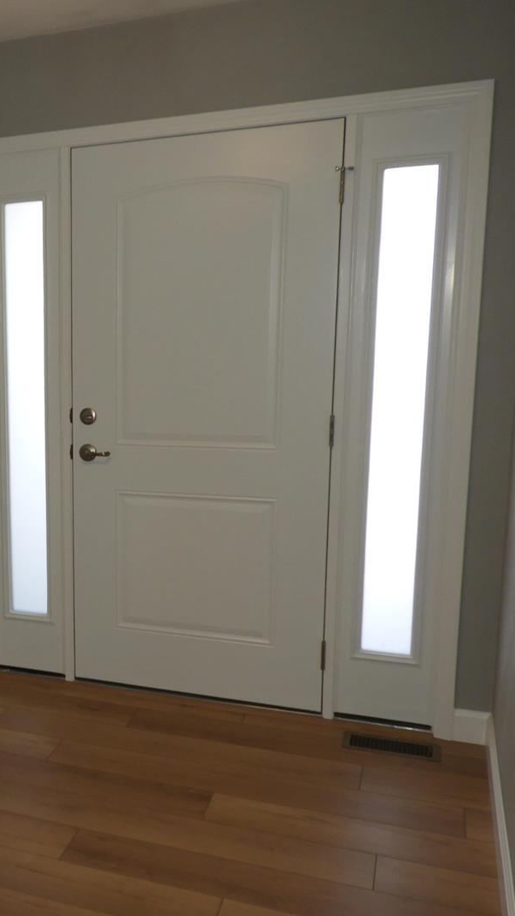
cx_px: -79
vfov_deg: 51.6
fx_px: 947
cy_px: 486
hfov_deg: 27.3
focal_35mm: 39
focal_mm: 4.3
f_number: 3.3
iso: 100
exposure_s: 1/60
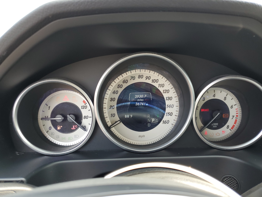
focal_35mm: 26
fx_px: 197
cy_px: 98
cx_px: 131
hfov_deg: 67.3
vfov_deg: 53.1
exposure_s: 1/125
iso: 50
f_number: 1.5
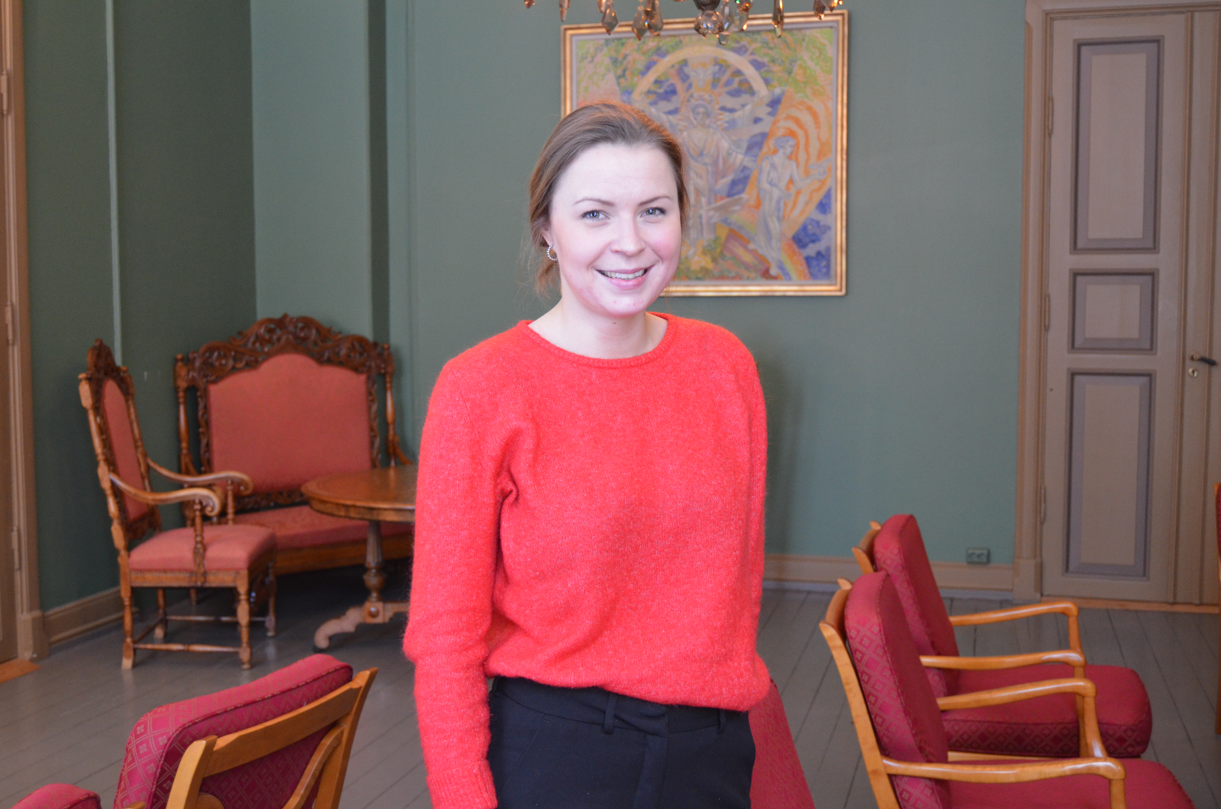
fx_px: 1320
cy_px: 404
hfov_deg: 49.6
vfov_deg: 34.1
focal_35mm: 39
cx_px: 610
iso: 1600
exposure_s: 1/30
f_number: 4
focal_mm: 26
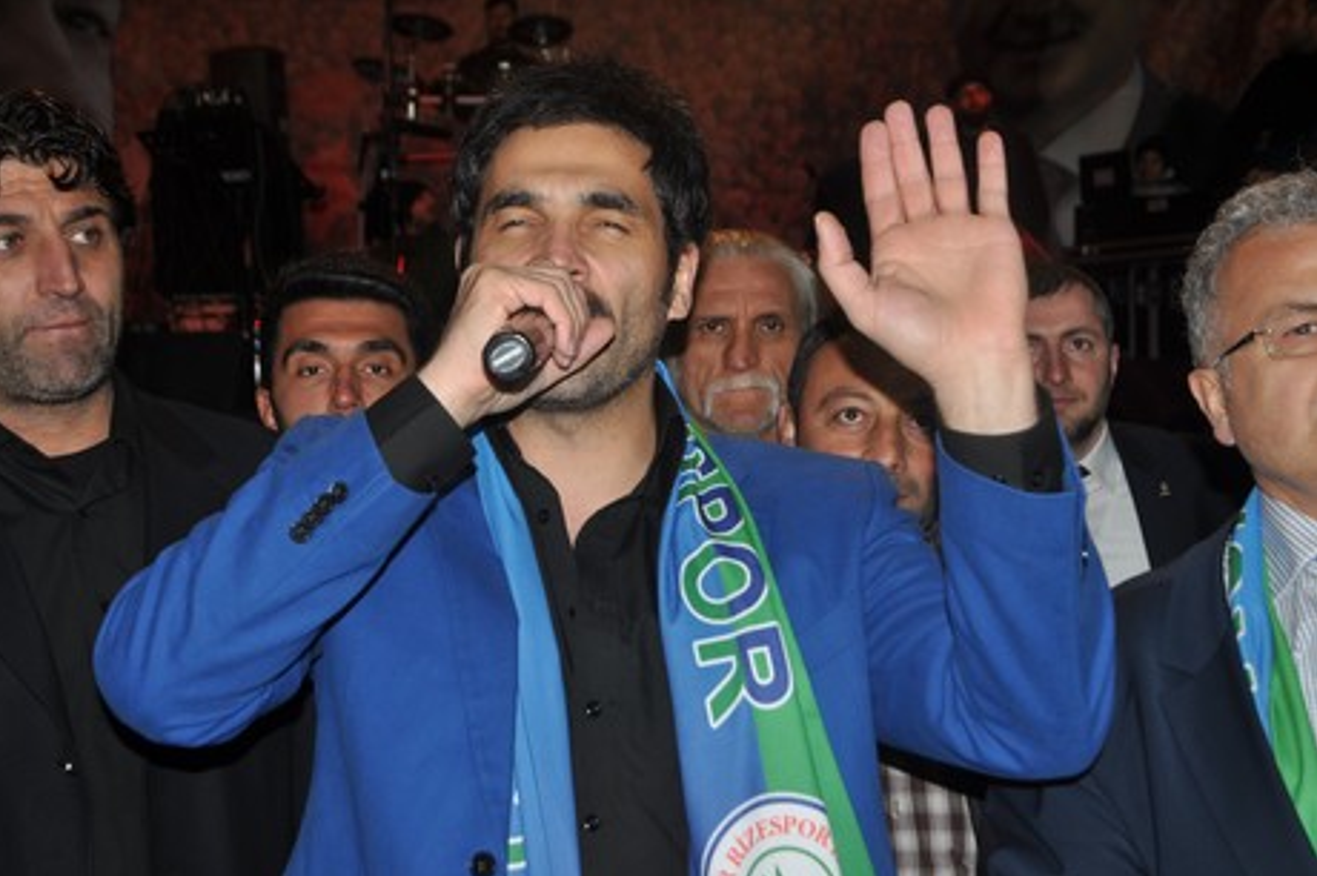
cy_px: 439
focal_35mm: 58
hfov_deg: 34.5
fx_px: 2120
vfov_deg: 23.3
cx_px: 650
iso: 200
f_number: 4.8
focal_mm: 38
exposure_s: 1/60
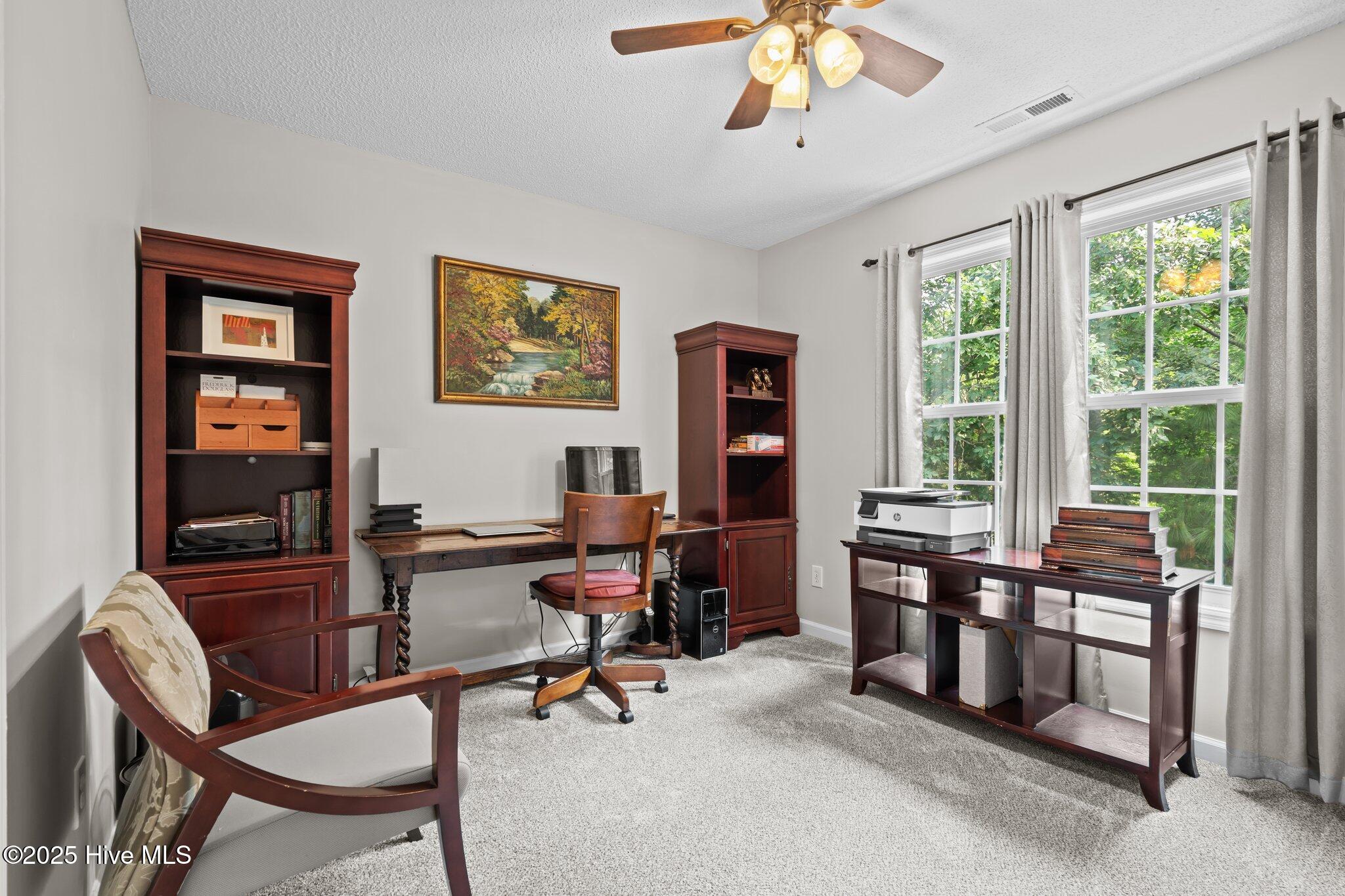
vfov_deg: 73.7
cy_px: 448
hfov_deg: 96.7
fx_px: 598
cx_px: 672
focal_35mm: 16
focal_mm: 16
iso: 500
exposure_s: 1.6
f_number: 8
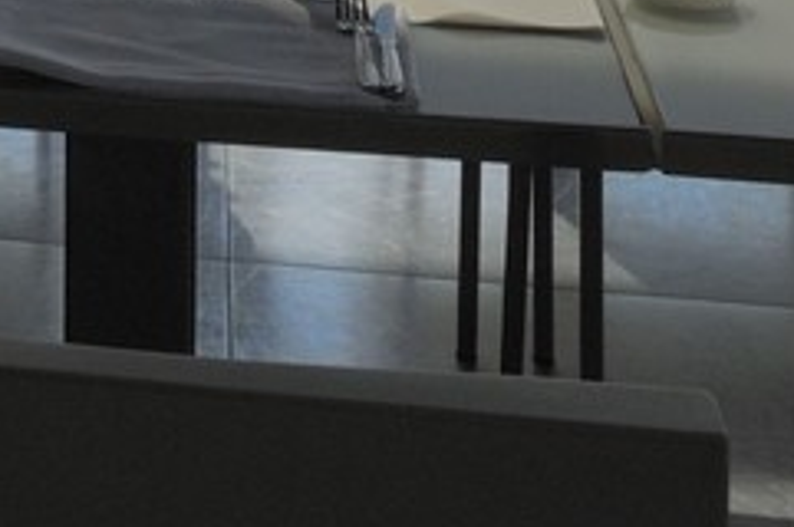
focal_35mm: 169
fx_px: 3729
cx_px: -1061
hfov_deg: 10.6
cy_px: -1011
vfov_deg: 7.2
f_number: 11
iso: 100
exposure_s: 1/80
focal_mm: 17
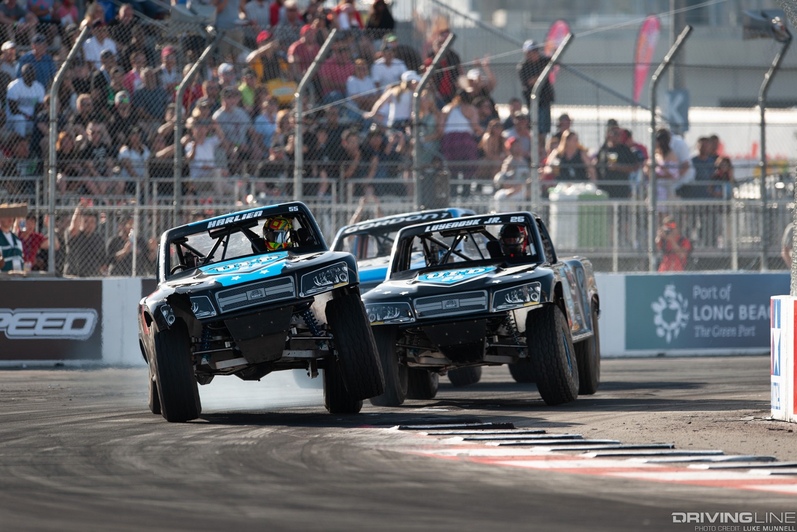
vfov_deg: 3.4
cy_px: 266
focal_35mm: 400
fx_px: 8855
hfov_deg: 5.2
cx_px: 398
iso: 100
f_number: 3.2
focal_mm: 400
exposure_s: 1/320
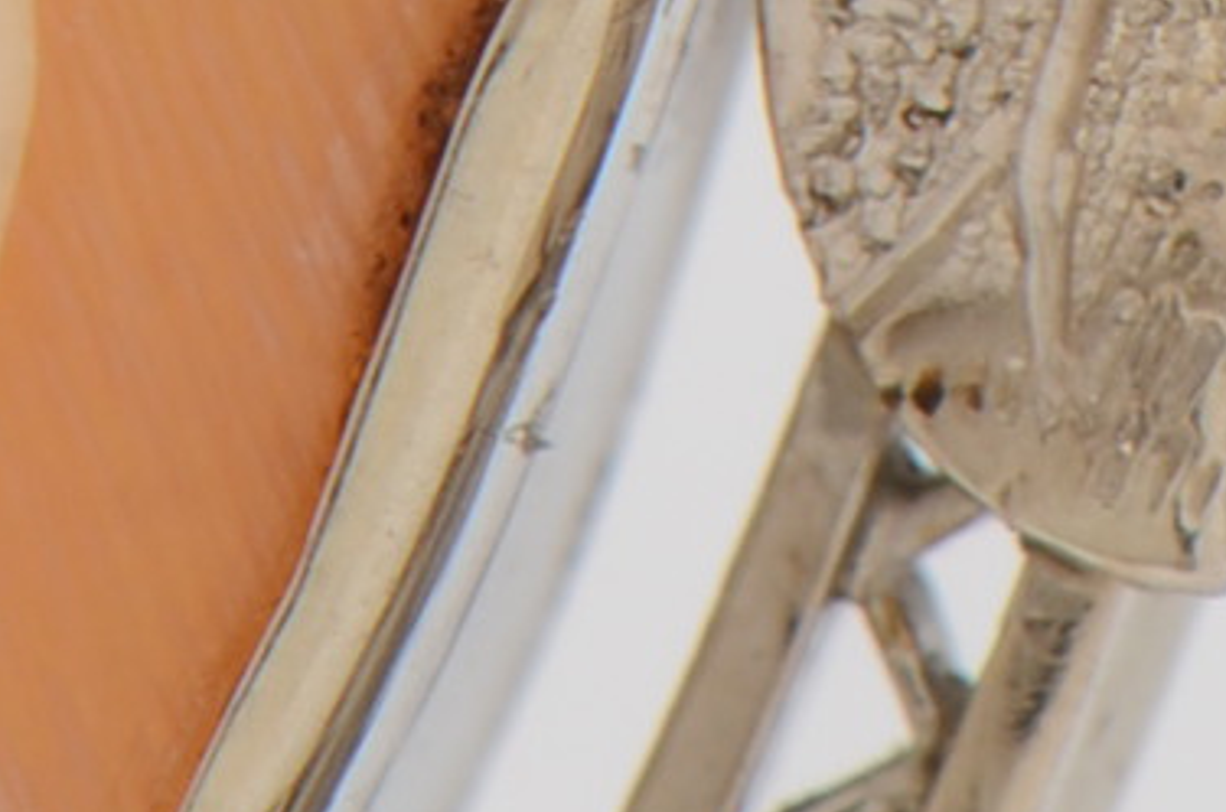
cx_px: 1219
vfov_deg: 1.6
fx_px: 28385
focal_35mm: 835
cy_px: -1308
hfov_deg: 2.5
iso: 200
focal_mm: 85
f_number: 18
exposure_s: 1/125
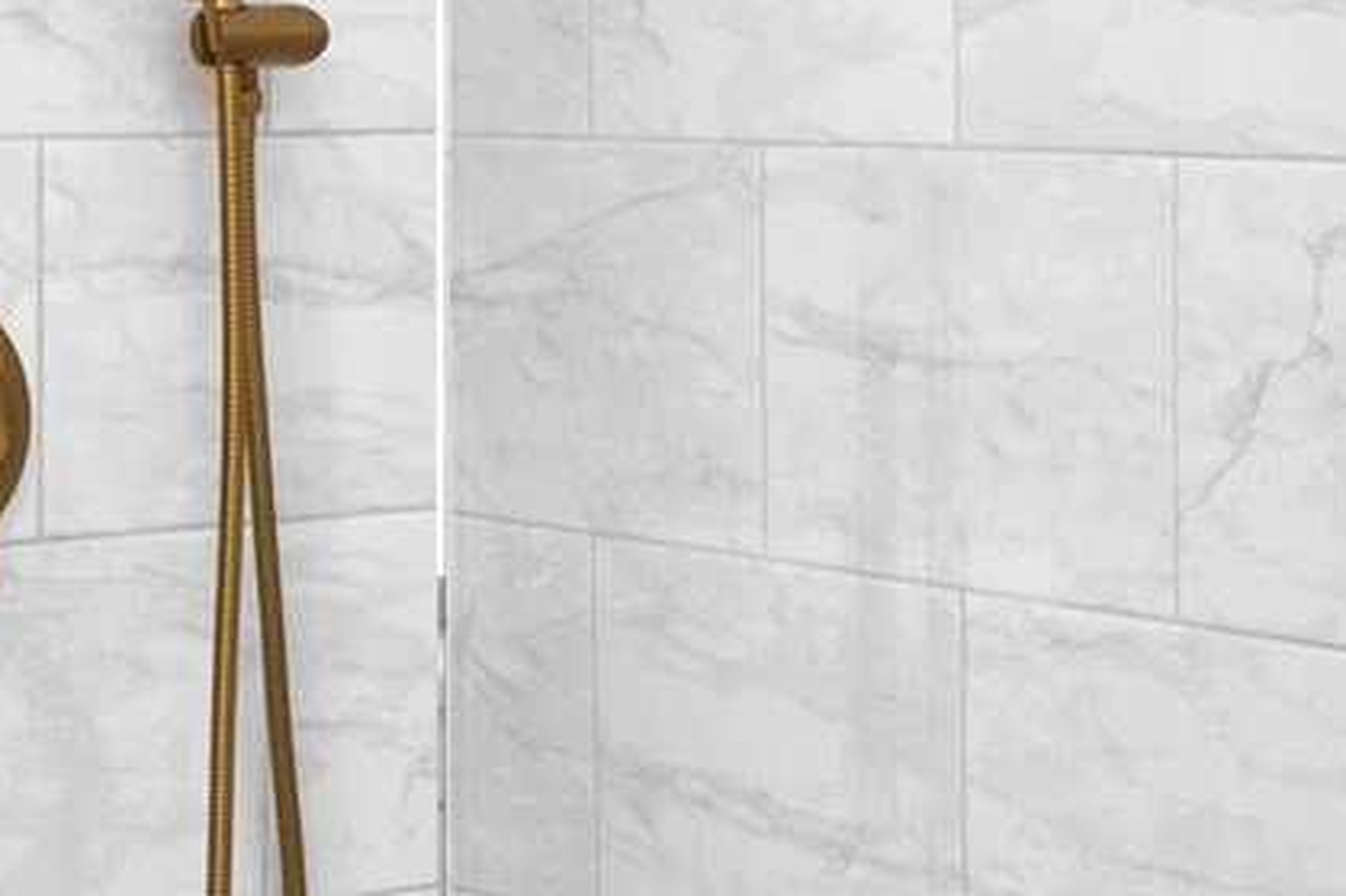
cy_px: 66
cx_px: 434
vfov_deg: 12.3
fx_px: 4111
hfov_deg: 18.5
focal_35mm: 110
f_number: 7.1
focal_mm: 15
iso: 250
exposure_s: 1.6
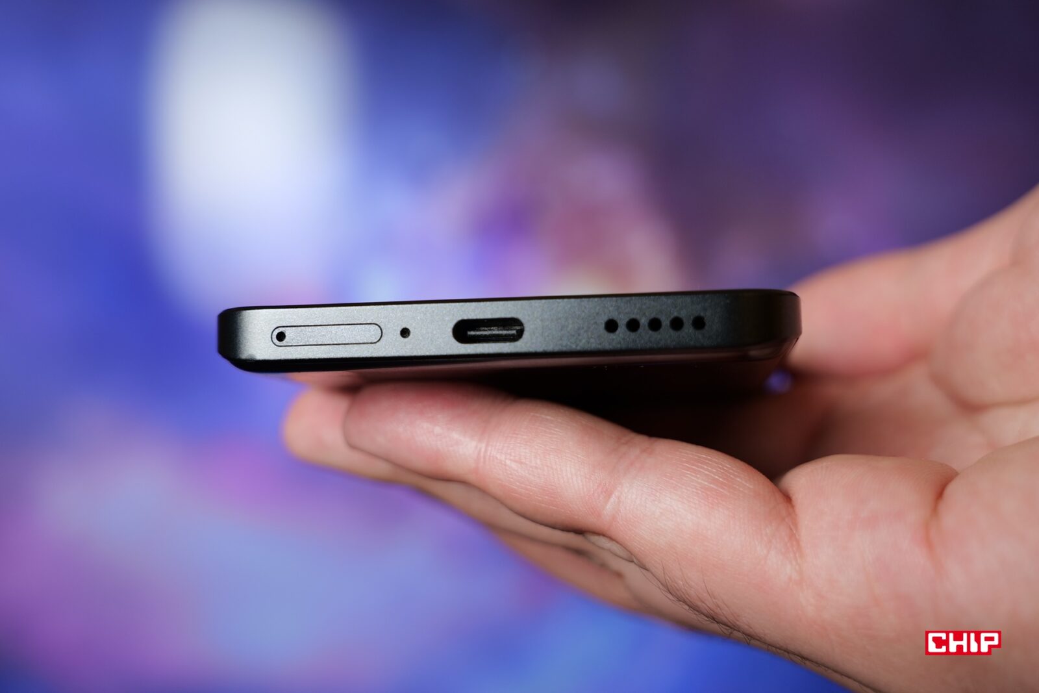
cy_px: 346
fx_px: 1039
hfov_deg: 53.1
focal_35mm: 36
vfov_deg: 36.9
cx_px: 520
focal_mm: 36
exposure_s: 1/50
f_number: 4.5
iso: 640
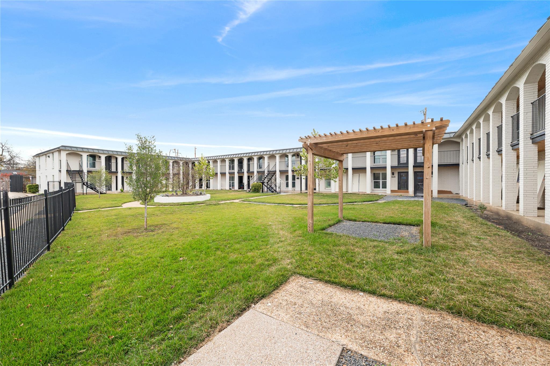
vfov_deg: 81.2
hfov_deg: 104.3
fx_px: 214
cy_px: 183
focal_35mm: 14
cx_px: 275
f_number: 8
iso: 250
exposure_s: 1/80
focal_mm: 14
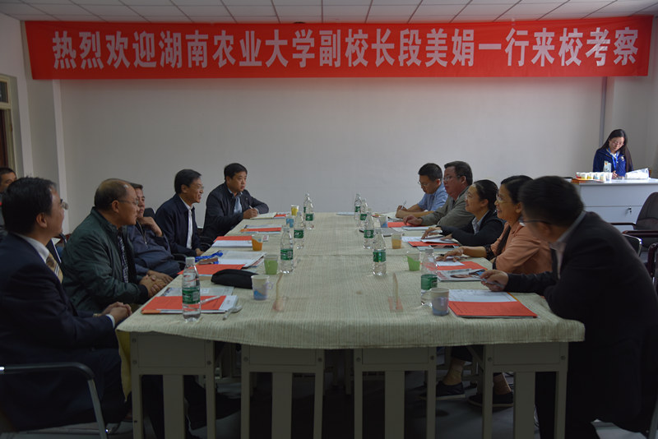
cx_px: 329
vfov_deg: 41.1
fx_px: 585
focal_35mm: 32
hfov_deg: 58.7
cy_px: 220
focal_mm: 32
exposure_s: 1/20
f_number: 4
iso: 200
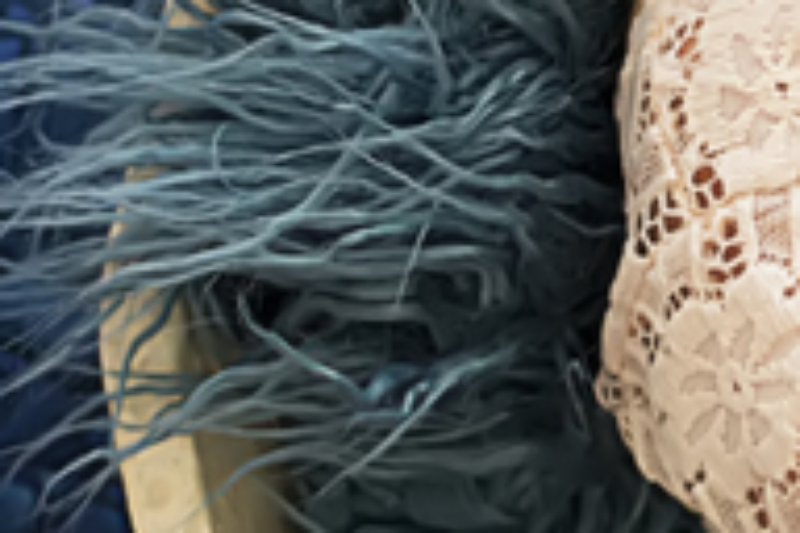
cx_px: 1042
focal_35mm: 313
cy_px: 127
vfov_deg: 4.4
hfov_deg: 6.5
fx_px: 6955
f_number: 3.5
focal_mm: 50
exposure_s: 1/125
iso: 1600
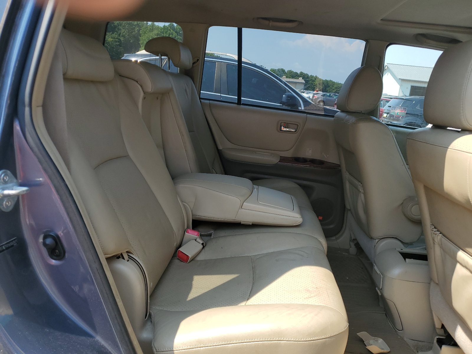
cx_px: 236
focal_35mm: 26
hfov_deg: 67.3
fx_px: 355
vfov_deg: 53.1
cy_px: 177
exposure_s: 1/909
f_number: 1.5
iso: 50
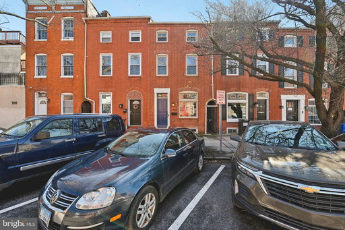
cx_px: 172
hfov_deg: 104.3
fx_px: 134
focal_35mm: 14
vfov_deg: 81.2
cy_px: 115
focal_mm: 14
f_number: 8
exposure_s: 1/40
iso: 100
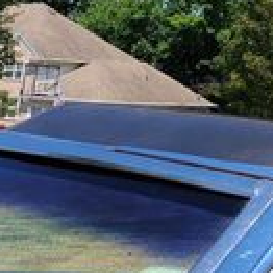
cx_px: -352
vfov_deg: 14.9
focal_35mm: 112
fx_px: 999
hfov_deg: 12.6
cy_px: 350
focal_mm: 5.4
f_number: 1.8
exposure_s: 1/2088
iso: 40
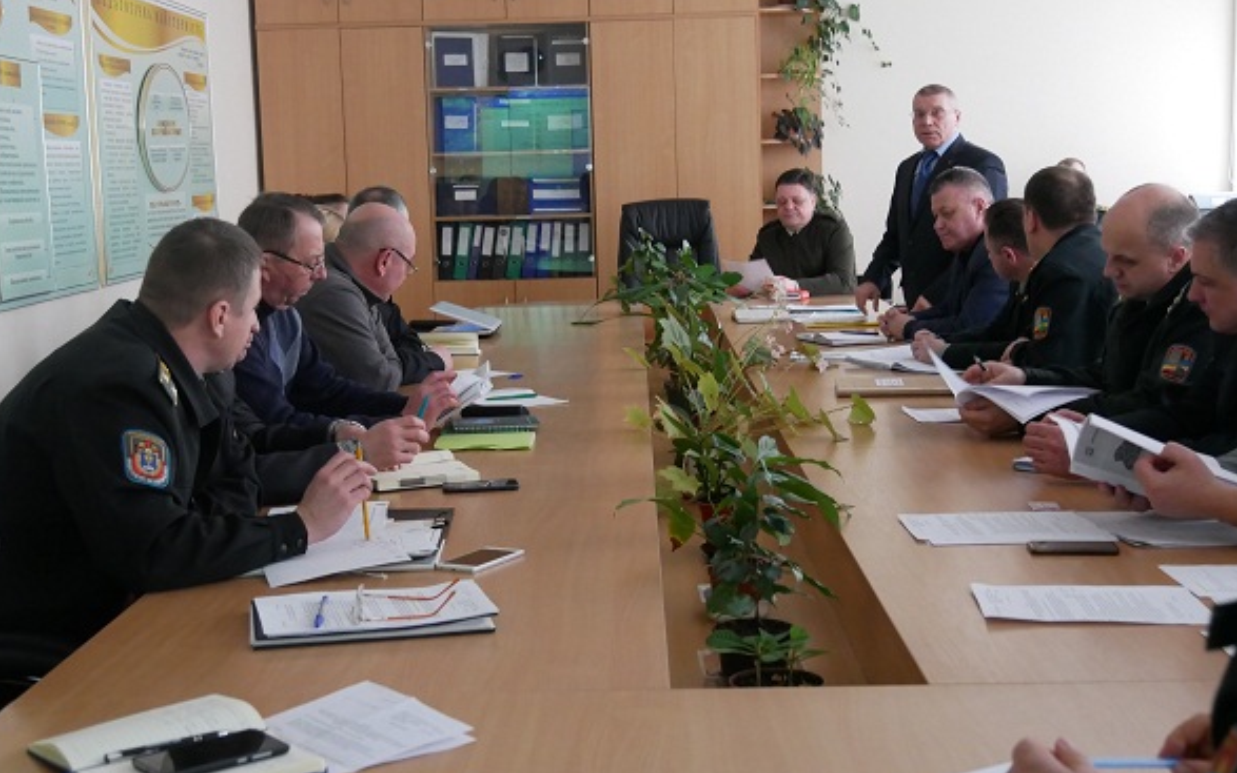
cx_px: 613
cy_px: 404
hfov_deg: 38.9
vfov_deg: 24.9
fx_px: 1753
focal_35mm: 52
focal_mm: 24
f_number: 4.1
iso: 2500
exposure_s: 1/60
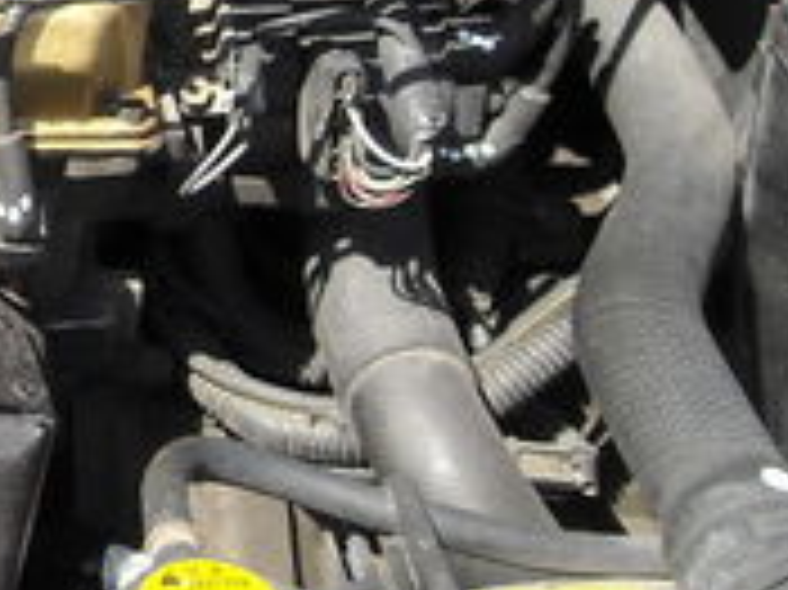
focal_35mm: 128
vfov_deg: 11.4
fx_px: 2912
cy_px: -104
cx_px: -405
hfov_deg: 14.4
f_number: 2.8
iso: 64
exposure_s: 1/296
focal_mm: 5.7
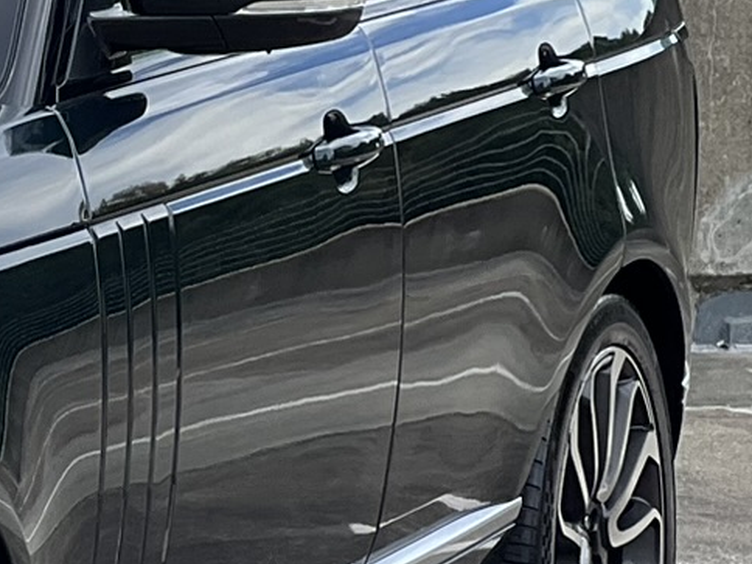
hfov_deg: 5.9
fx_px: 7082
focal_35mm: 326
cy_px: 273
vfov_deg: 4.6
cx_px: -715
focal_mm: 9
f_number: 2.8
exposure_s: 1/334
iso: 32
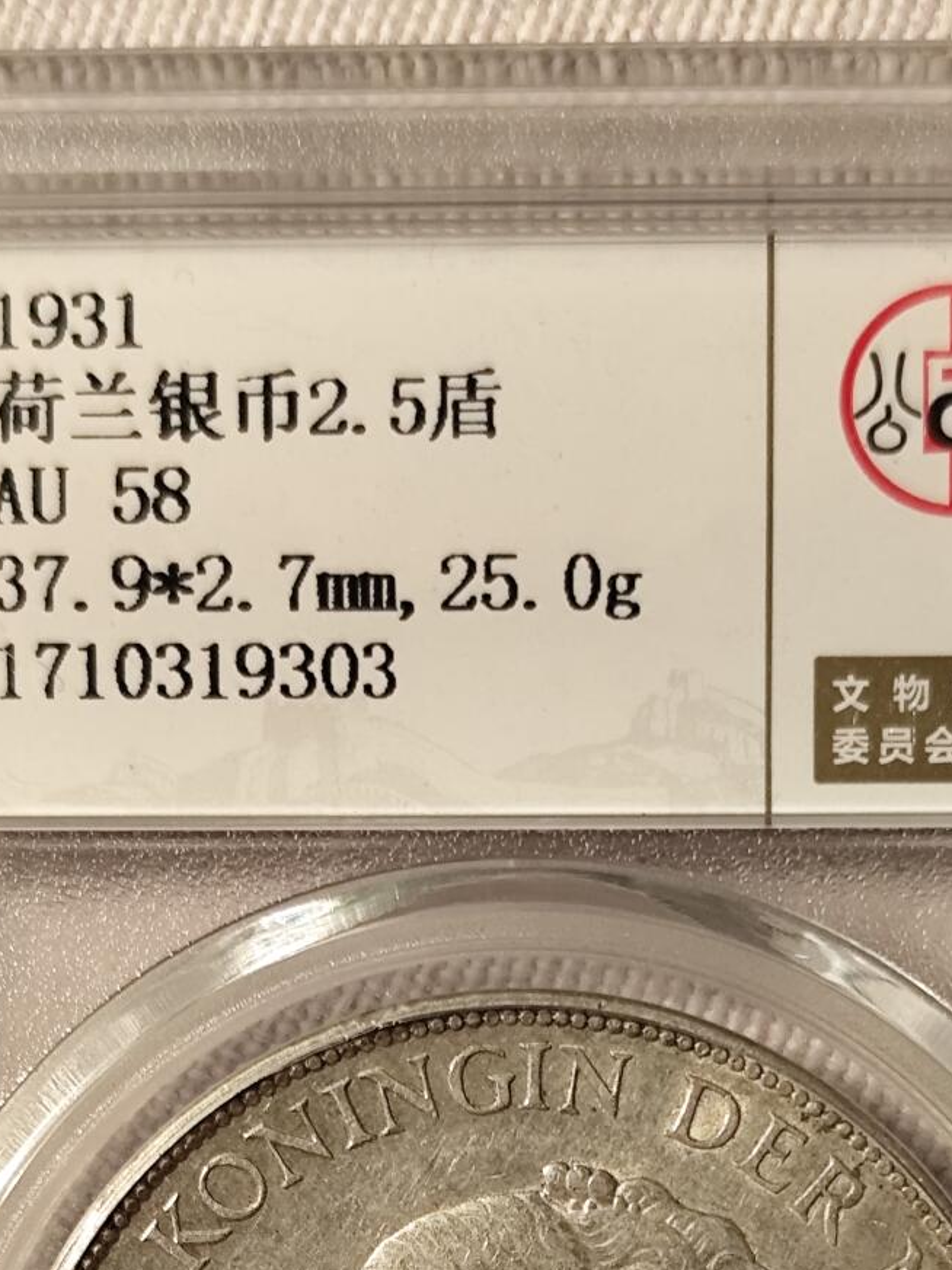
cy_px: 1283
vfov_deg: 20.0
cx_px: 520
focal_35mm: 95
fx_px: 3484
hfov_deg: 15.6
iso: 500
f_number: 1.65
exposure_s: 1/25
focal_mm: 6.19
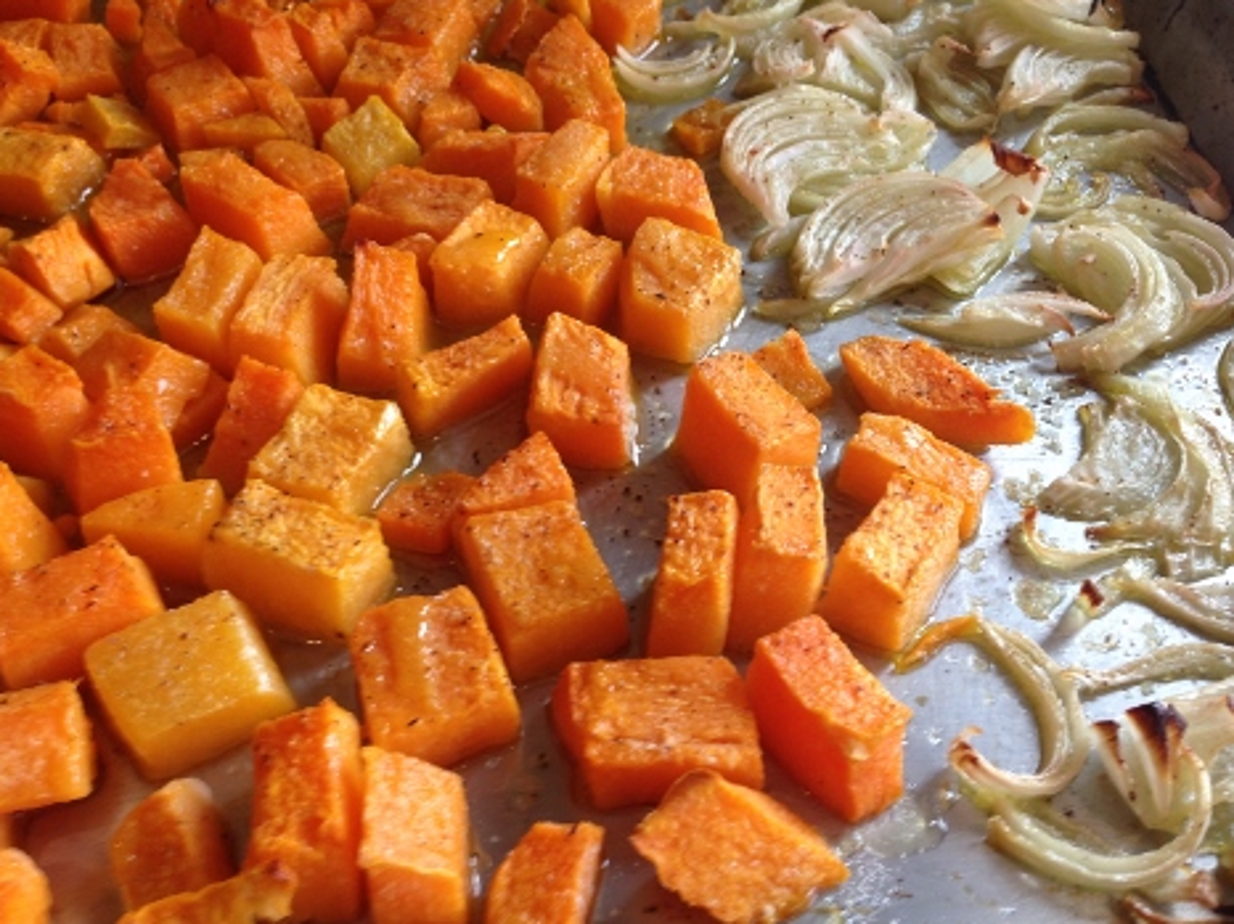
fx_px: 1211
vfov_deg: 41.8
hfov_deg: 54.0
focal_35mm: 34
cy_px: 463
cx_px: 614
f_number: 2.4
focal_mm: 4.12
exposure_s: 1/20
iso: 50
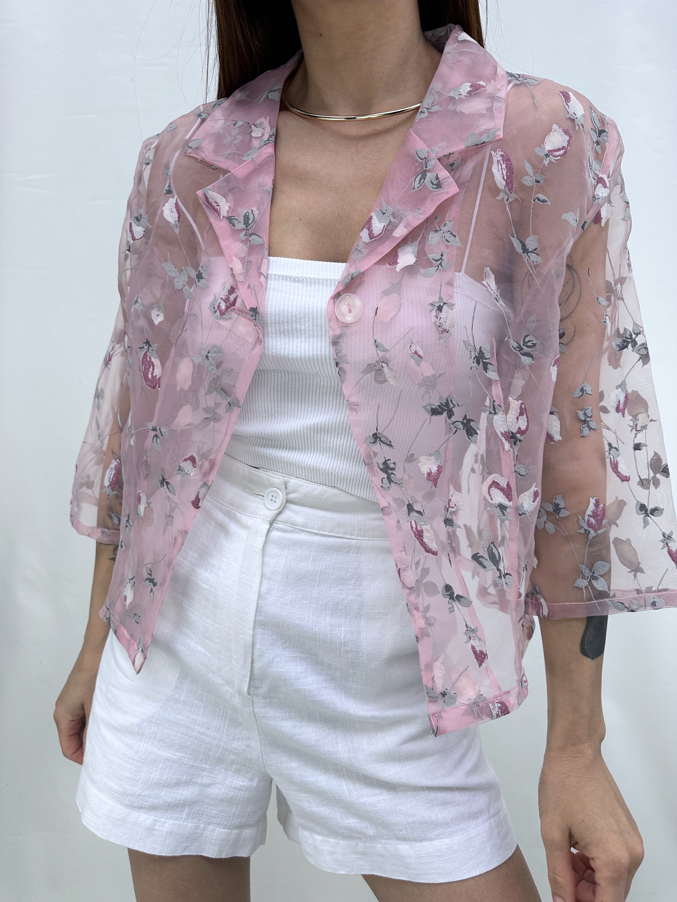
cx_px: 338
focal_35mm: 24
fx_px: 626
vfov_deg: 71.6
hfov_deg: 56.8
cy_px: 451
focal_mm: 6.86
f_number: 1.78
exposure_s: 1/903
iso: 80
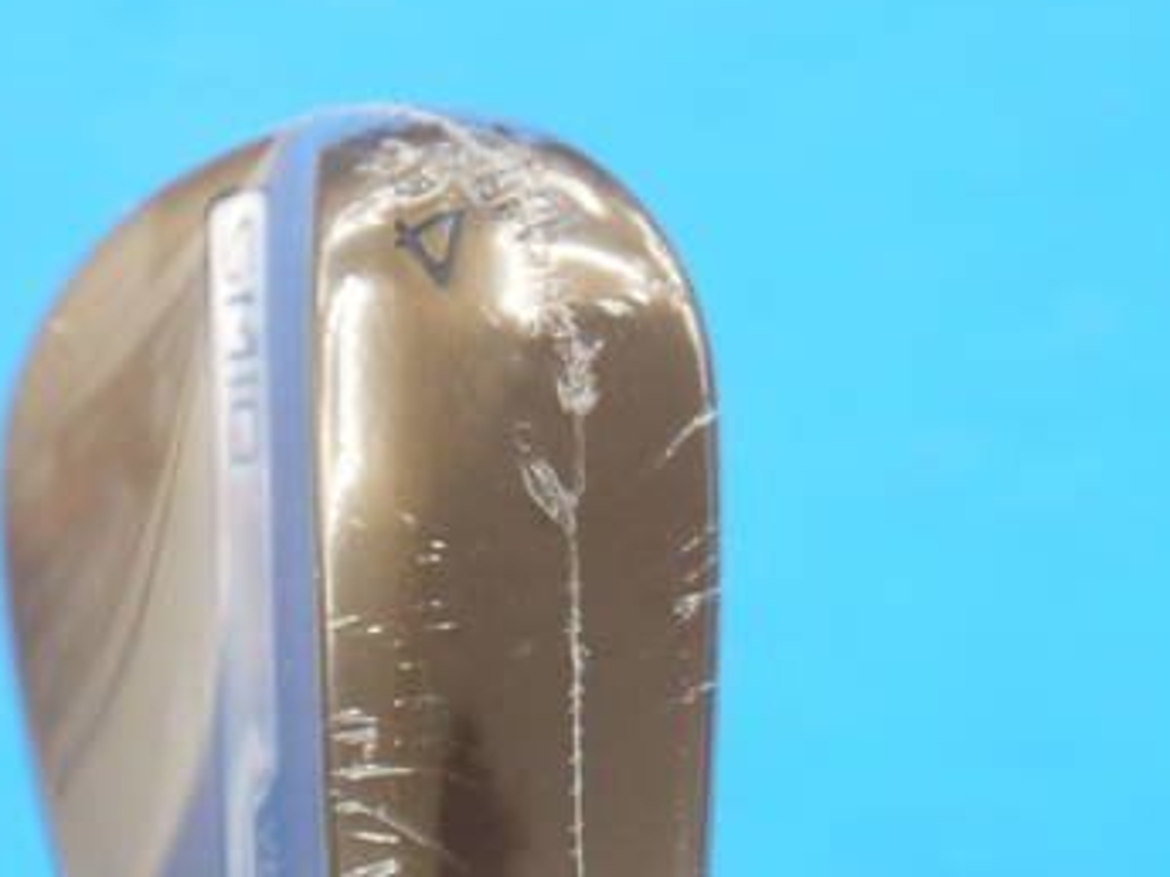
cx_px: 558
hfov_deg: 13.6
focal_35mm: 145
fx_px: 4901
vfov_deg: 10.2
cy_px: 768
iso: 800
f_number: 5.5
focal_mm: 39
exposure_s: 1/80
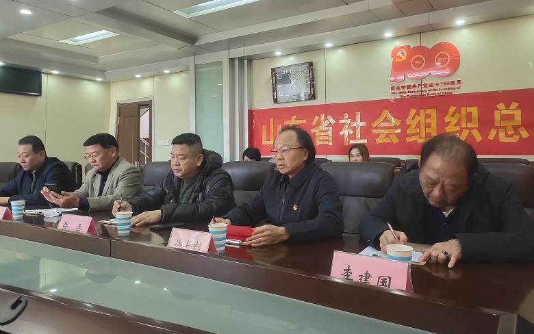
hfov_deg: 72.5
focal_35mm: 25
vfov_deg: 49.1
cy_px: 141
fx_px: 364
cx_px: 273
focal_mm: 4.76
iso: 56
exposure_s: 1/427
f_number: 1.79
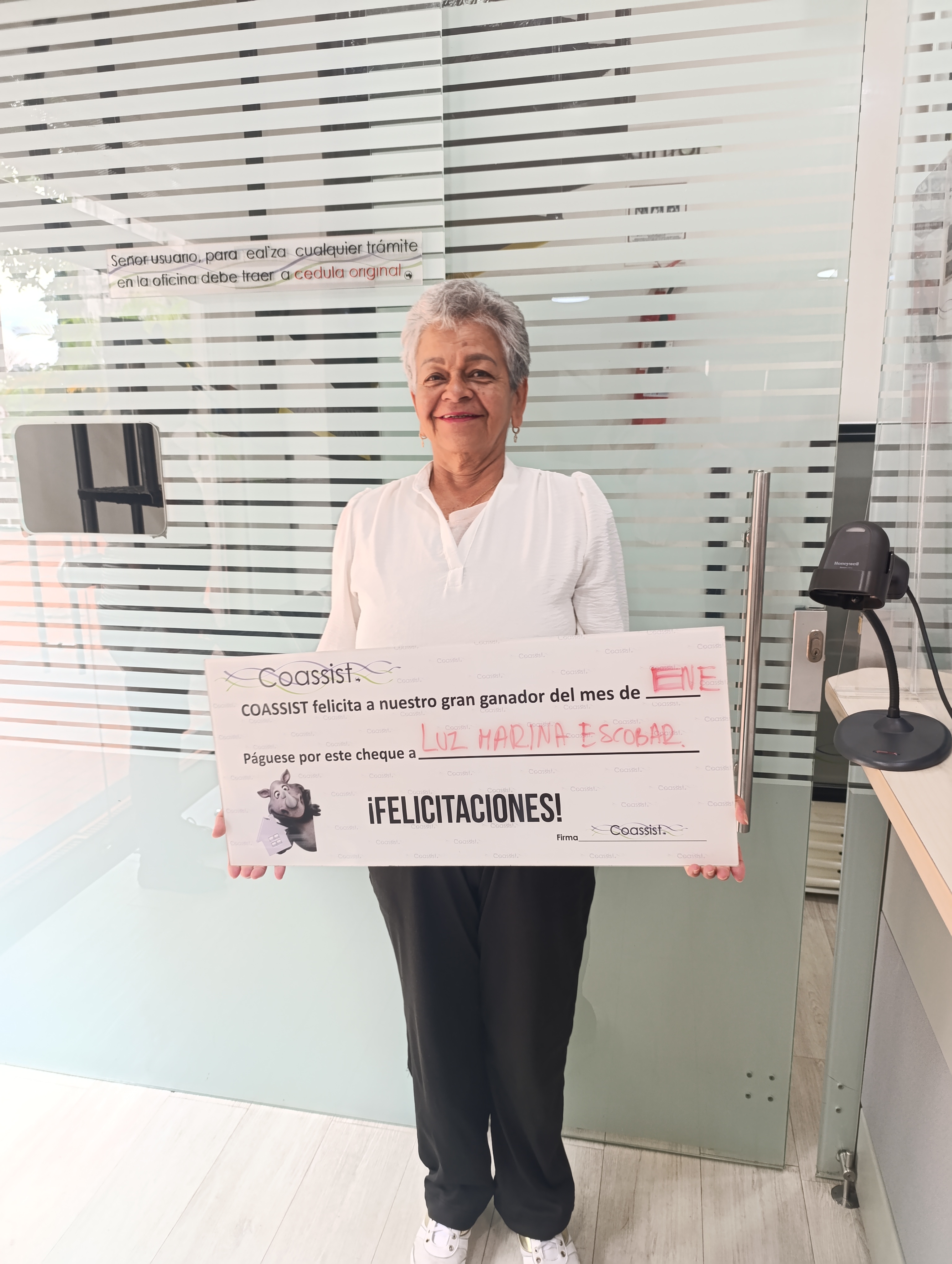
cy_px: 632
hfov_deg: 59.0
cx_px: 476
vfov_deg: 73.8
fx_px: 841
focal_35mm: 23
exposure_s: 1/120
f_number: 1.6
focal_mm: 6.14
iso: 500
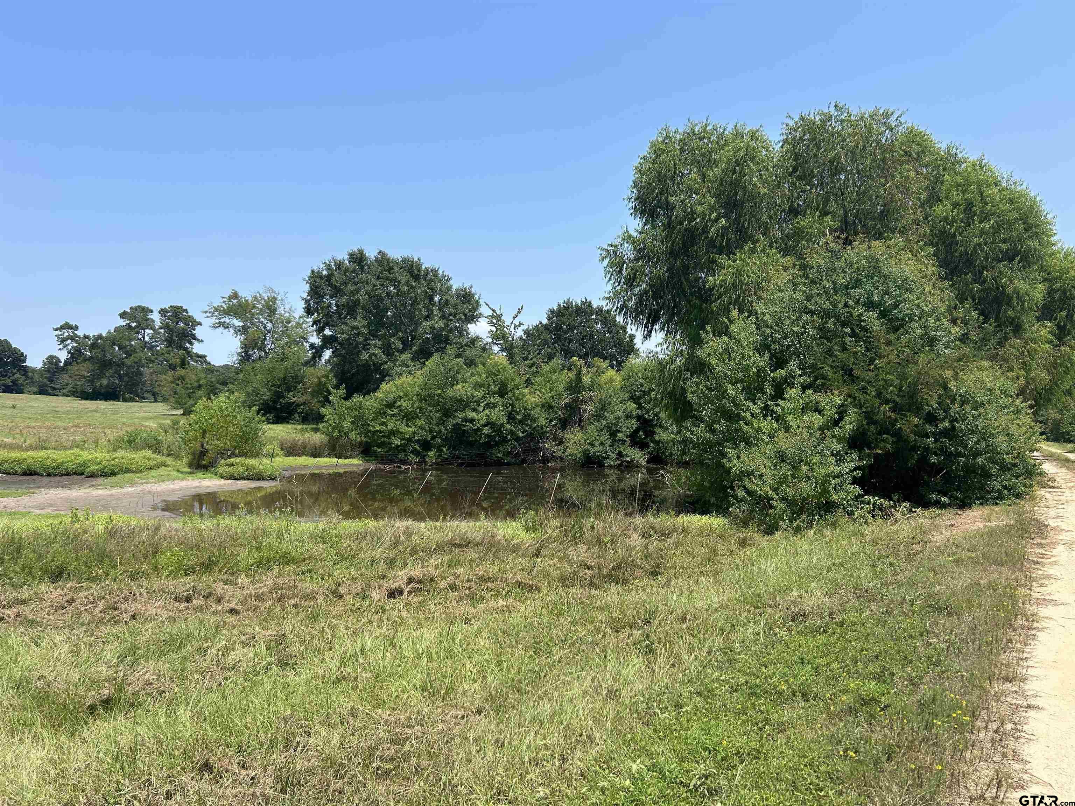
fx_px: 807
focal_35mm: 26
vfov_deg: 53.1
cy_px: 403
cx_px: 538
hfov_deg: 67.3
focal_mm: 5.7
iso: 50
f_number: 1.5
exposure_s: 1/3165
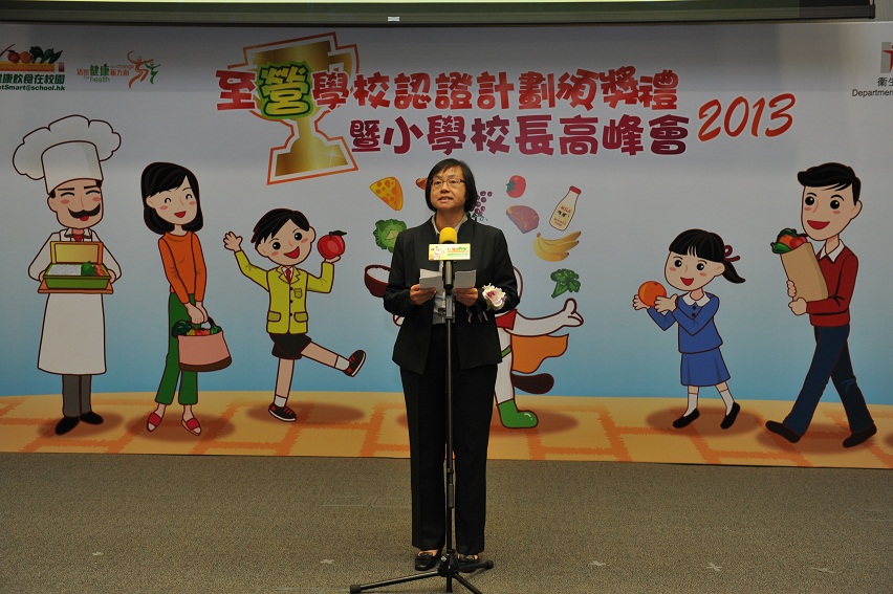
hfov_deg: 41.1
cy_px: 297
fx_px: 1190
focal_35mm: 48
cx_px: 446
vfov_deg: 28.0
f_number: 4
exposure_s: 1/60
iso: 800
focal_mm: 48
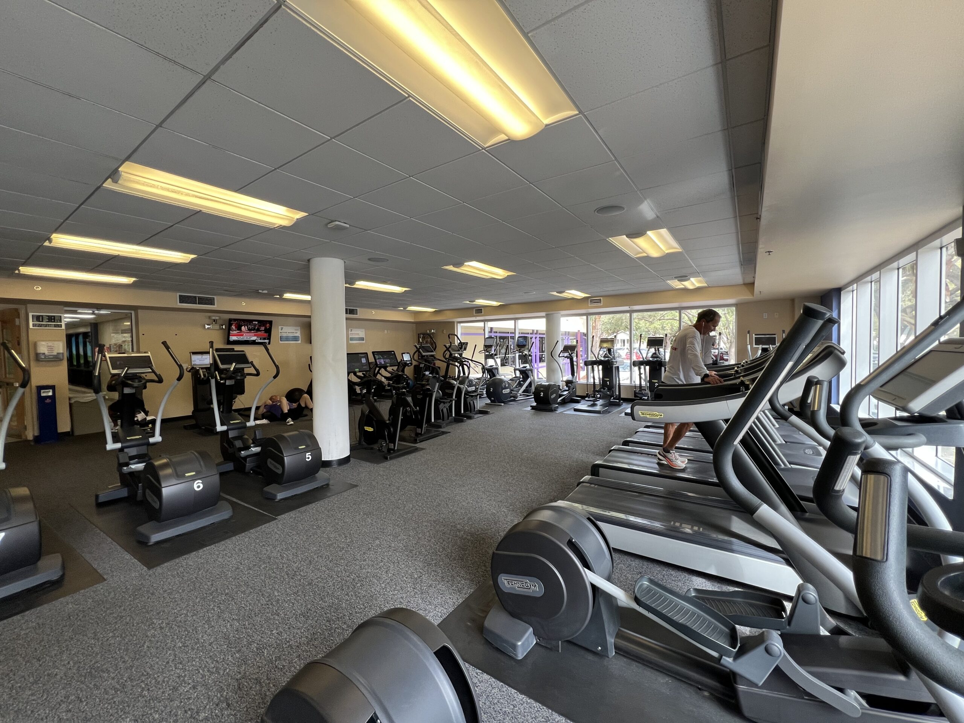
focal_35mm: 13
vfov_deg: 89.9
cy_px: 362
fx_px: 362
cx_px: 482
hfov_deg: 106.2
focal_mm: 1.57
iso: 80
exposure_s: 1/99
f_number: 1.8
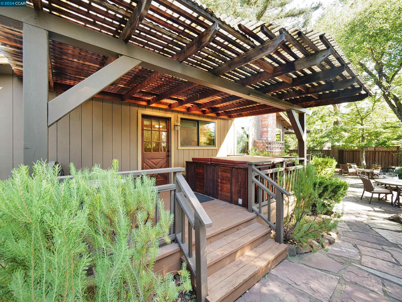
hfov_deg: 102.1
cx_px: 201
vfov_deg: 85.7
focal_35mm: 14
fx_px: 163
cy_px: 151
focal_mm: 7
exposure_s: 1/125
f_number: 2.8
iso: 125
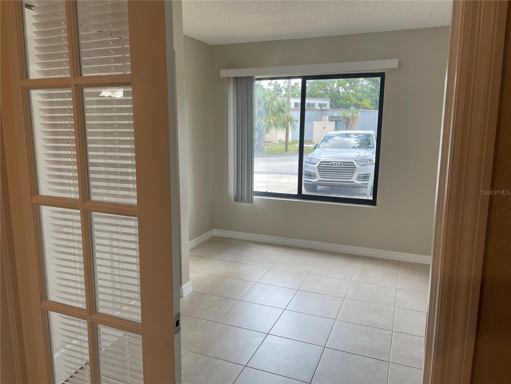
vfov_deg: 53.1
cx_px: 256
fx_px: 384
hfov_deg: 67.3
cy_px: 192
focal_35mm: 26
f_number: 1.6
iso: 50
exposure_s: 1/120
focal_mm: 4.2
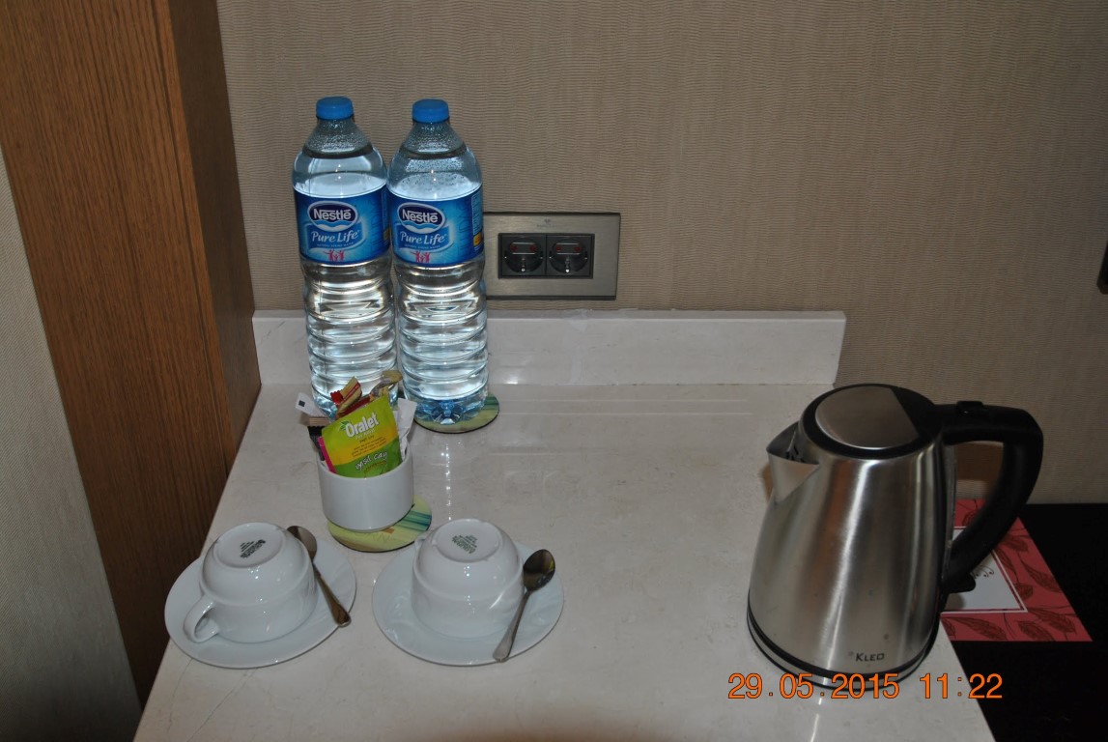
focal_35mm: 36
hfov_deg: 53.1
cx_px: 554
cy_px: 371
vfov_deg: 37.0
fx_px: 1109
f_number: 4.5
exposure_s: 1/60
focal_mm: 24
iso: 200
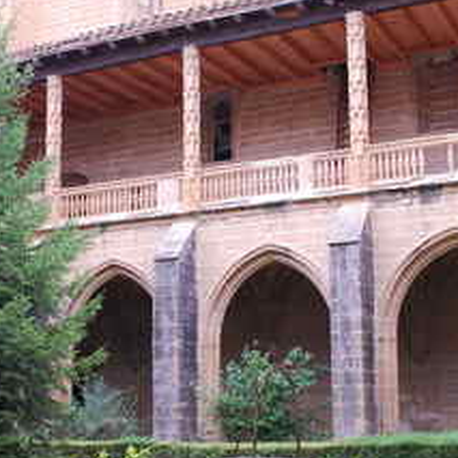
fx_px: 988
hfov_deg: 26.0
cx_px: 159
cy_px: 282
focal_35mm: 66
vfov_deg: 26.0
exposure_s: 1/60
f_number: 3.8
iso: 400
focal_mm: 22
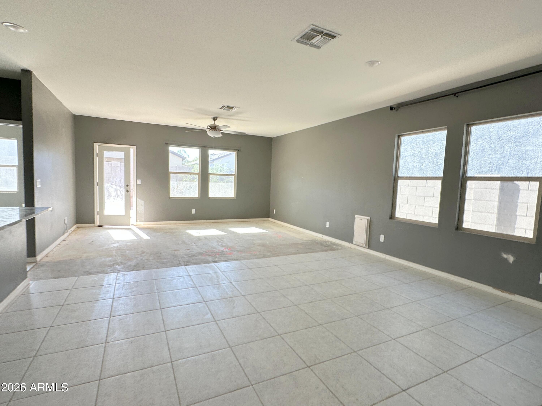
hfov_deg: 102.1
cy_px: 203
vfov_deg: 85.7
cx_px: 271
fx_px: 219
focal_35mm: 14
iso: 50
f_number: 2.2
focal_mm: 2.22
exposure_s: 1/99
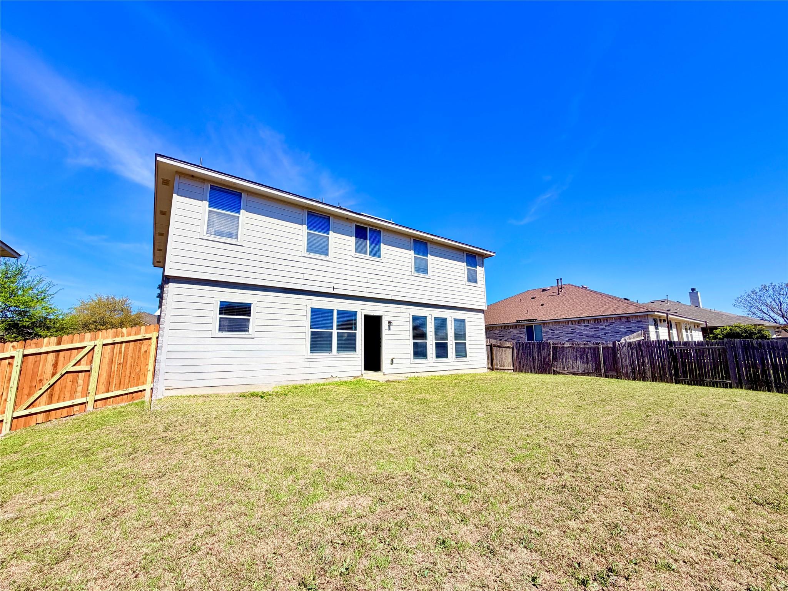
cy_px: 296
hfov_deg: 102.1
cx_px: 394
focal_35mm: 14
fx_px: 319
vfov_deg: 85.7
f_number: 2.2
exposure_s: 1/1145
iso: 20
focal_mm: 2.22
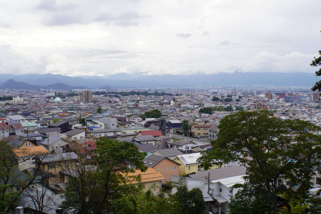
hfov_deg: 42.3
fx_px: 415
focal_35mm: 46
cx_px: 160
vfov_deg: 28.9
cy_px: 107
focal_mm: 31
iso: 100
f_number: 8
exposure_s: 1/125
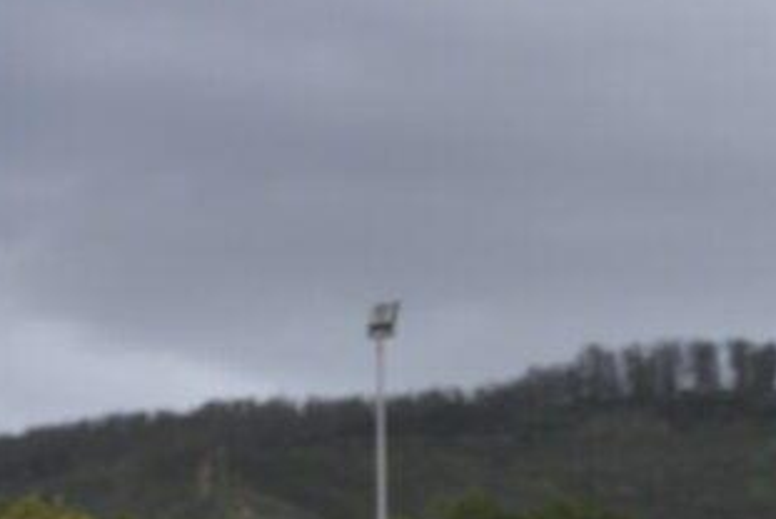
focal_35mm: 227
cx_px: 943
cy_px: 487
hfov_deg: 8.9
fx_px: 4898
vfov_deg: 6.1
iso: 640
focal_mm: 92
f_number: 4.5
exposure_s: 1/2000
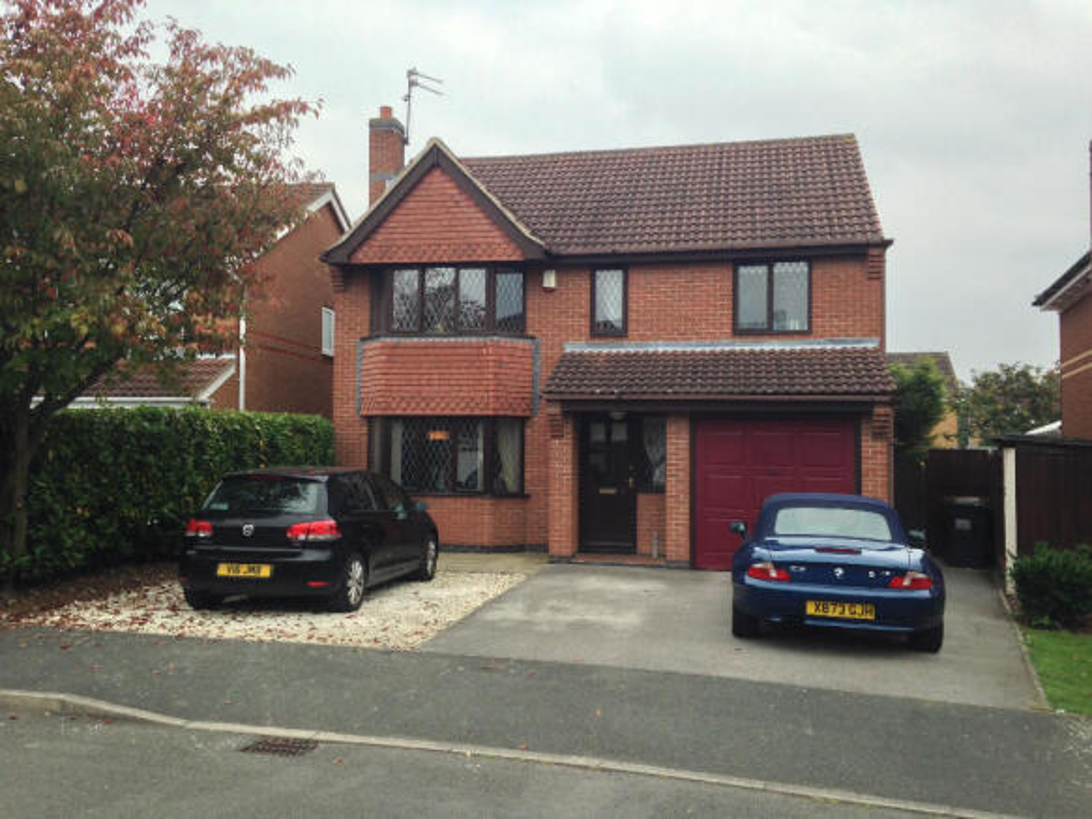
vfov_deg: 42.9
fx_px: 1041
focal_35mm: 33
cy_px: 410
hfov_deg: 55.4
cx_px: 546
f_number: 2.4
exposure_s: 1/577
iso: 50
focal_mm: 4.12
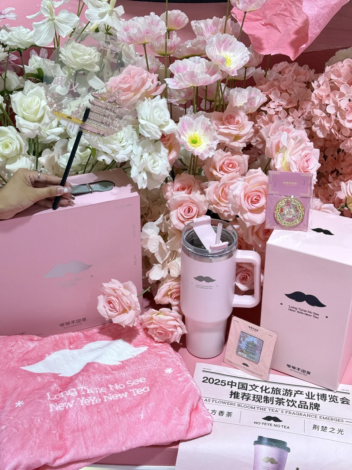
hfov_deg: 30.3
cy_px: 235
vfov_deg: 39.7
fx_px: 651
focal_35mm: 48
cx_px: 176
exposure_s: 1/269
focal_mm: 6.76
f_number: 1.78
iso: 80
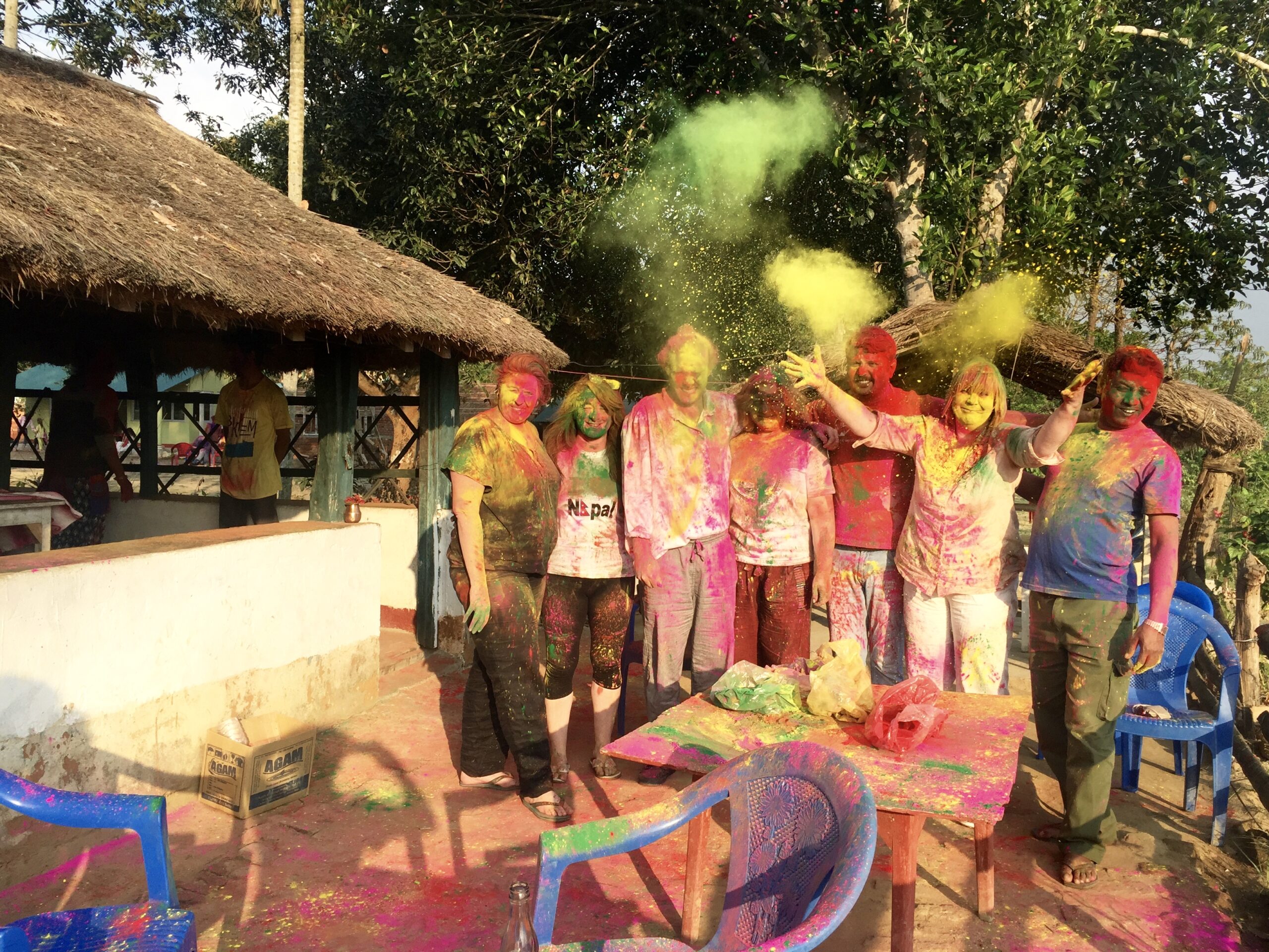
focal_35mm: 29
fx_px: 1063
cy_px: 476
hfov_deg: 61.7
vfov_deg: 48.2
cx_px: 634
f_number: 2.2
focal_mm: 4.15
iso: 32
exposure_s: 1/746
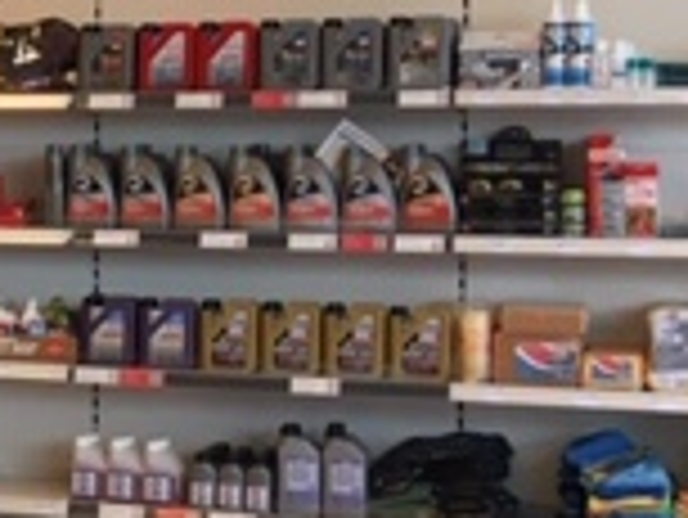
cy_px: 212
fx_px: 2407
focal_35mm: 121
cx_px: -710
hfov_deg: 13.7
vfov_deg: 12.3
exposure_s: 1/33
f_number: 2.2
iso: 64
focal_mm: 4.15
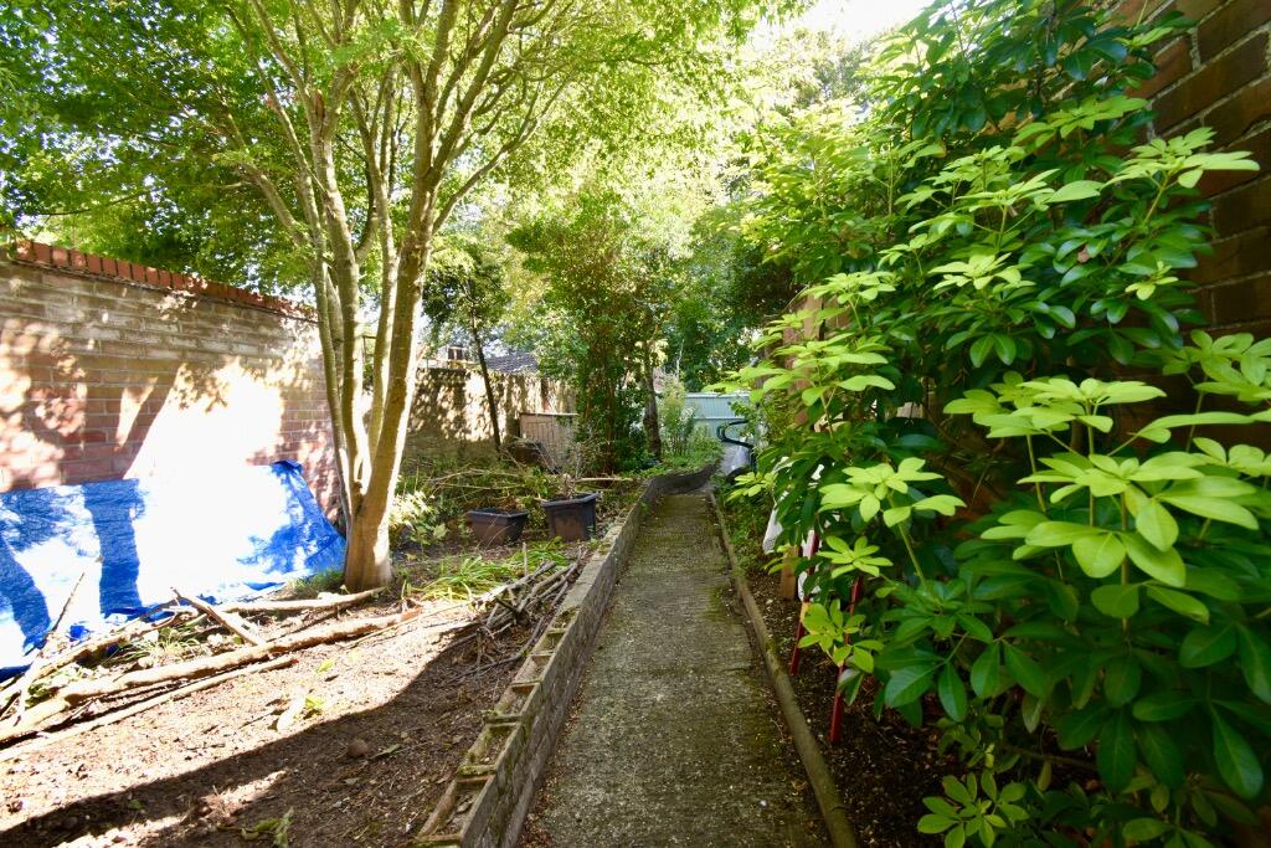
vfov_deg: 77.3
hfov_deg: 100.4
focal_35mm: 15
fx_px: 530
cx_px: 636
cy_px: 424
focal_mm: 10
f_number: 7.1
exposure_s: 1/30
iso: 200
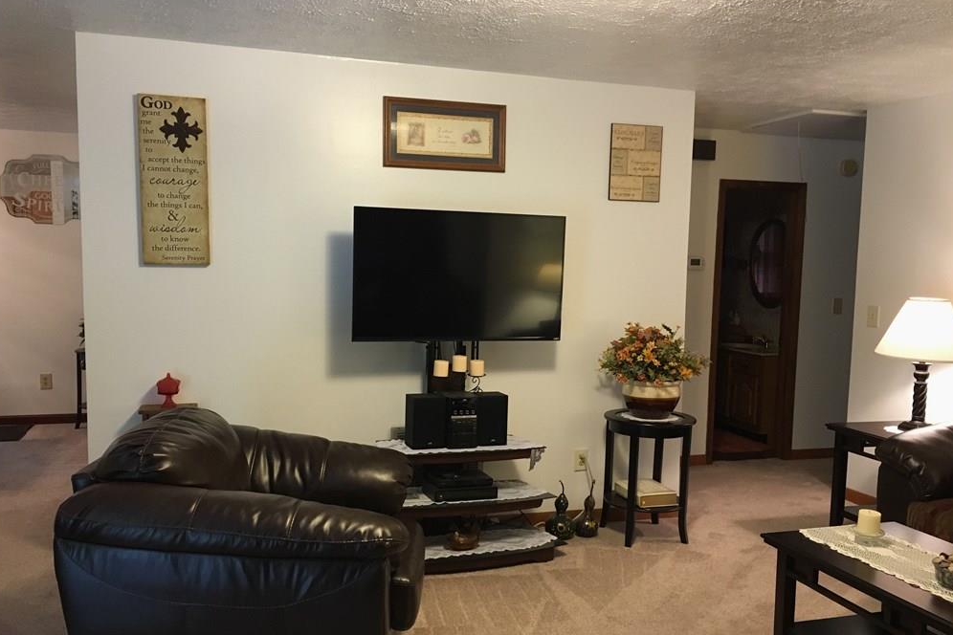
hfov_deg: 60.3
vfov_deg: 42.3
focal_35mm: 31
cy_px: 344
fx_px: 821
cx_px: 476
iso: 200
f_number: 2.2
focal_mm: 4.15
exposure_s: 1/17
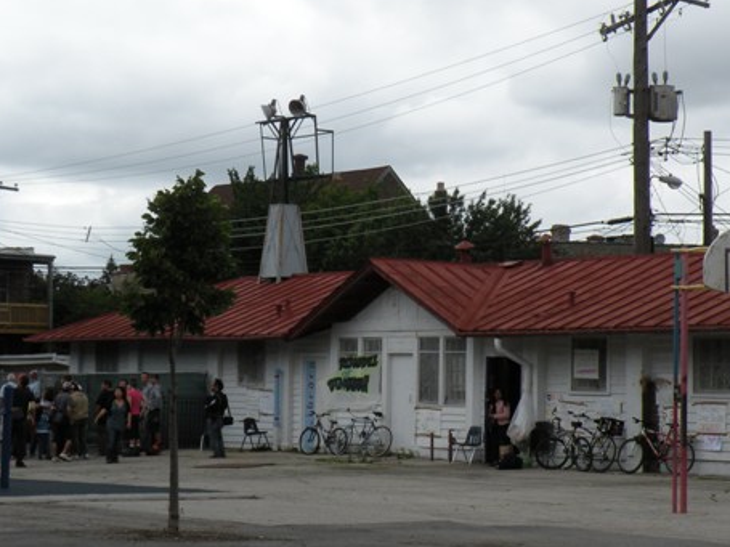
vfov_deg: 13.8
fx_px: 2256
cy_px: 271
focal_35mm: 107
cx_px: 422
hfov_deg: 18.4
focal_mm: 13.4
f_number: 7.1
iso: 64
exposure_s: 1/210
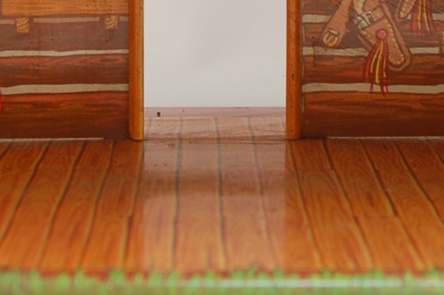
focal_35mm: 124
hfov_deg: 16.5
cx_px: 228
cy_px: -94
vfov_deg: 10.8
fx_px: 1527
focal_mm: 22
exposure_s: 1/60
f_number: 4
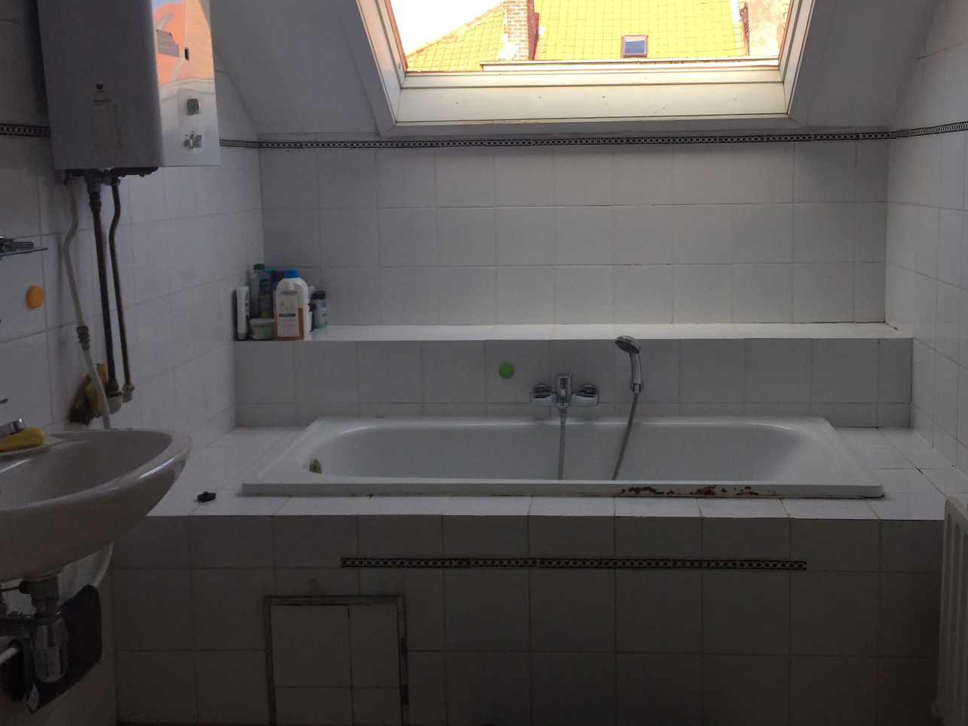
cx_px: 559
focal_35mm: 36
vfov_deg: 39.5
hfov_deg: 51.1
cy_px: 282
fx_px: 1007
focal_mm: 4.15
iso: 32
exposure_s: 1/332
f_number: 2.2
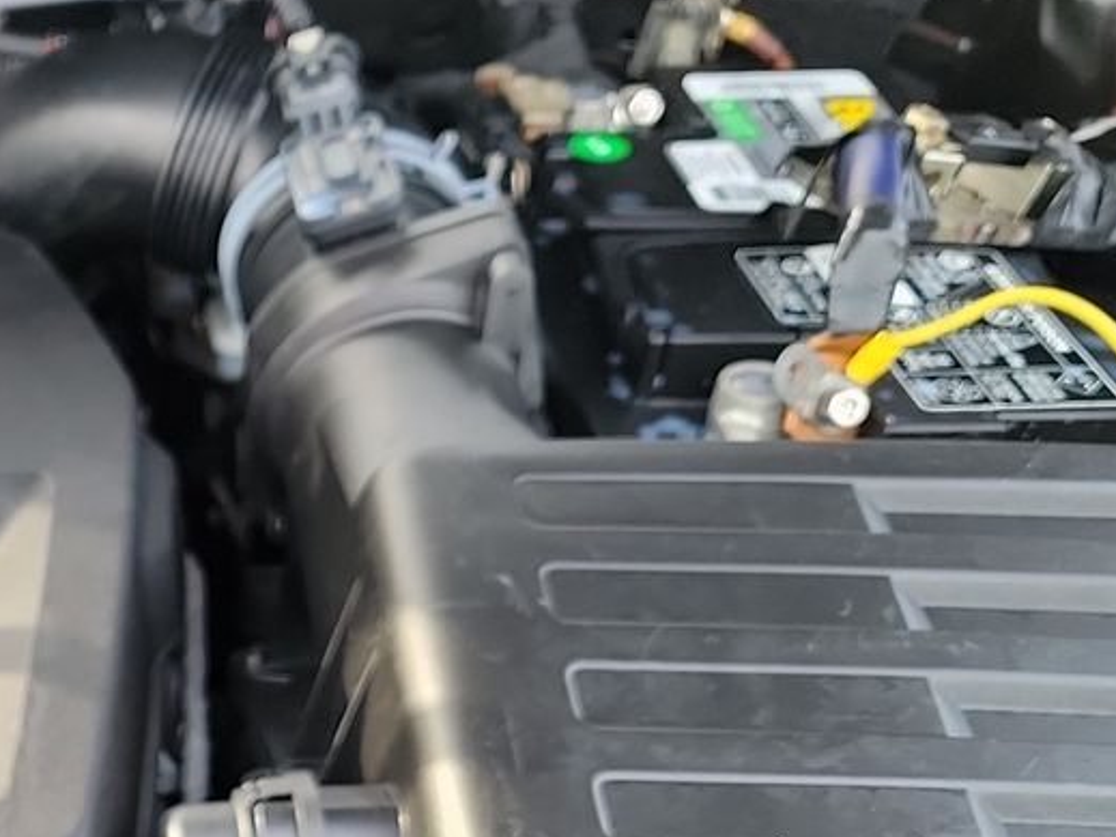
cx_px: -295
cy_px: 1001
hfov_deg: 23.6
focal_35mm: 74
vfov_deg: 18.8
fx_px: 2385
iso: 83
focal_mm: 6.7
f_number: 1.8
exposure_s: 1/59
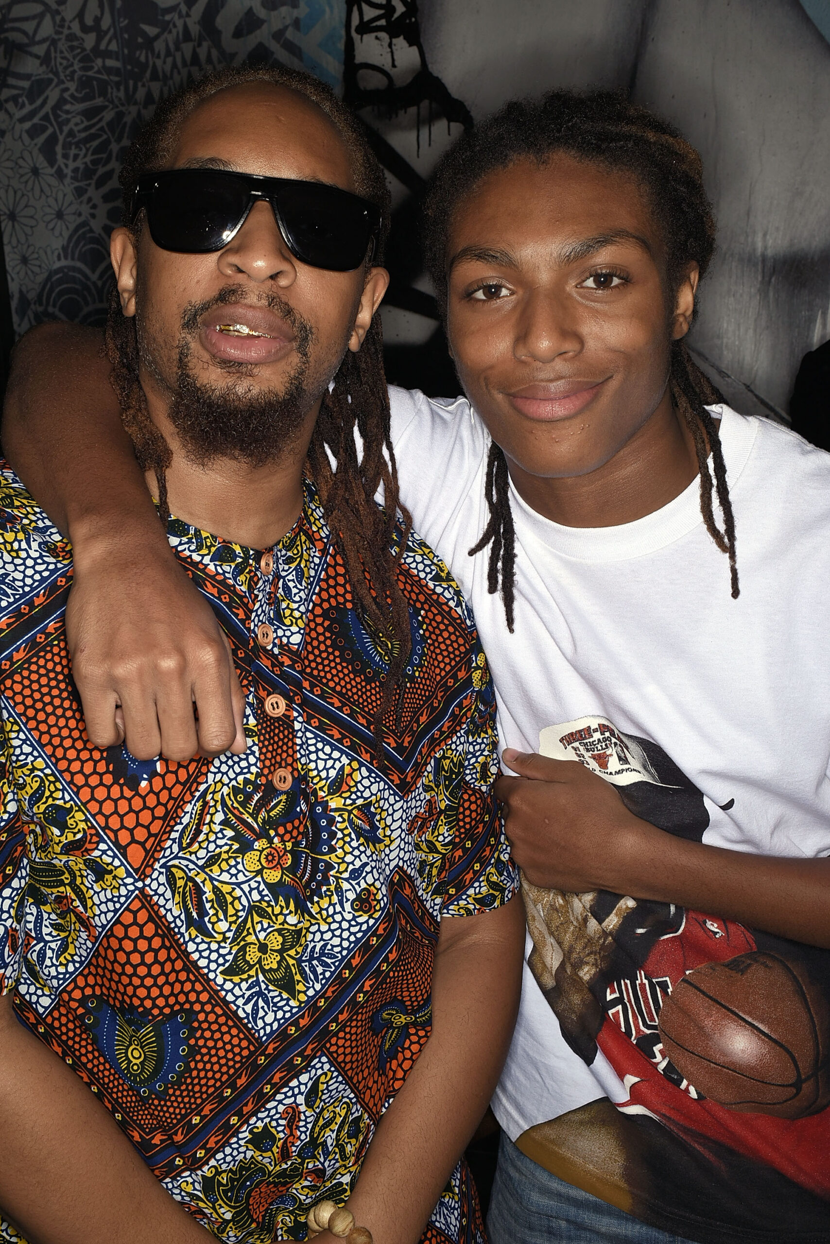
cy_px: 622
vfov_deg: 54.4
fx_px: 1210
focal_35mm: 35
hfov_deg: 37.9
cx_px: 415
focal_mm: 35
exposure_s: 1/100
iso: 320
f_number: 13
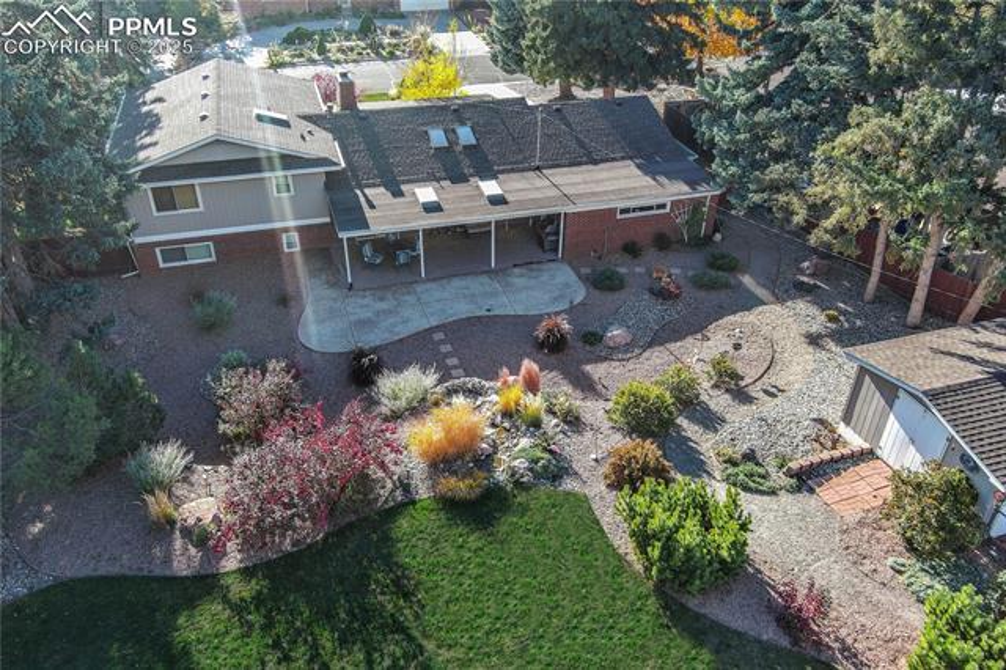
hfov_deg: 63.7
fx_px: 810
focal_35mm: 29
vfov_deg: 44.9
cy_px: 335
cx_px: 503
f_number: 2.8
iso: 100
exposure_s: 1/320
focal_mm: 10.57
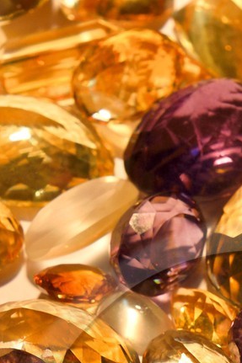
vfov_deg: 7.8
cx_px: 260
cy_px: 484
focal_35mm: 260
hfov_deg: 5.3
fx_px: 2624
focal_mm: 70
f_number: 16
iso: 800
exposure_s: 1/60
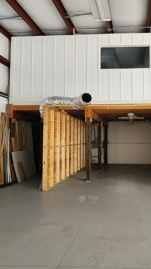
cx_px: 128
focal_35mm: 20
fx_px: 142
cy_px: 132
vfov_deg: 86.6
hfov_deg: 51.1
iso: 400
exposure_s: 1/60
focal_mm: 2.2
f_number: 2.2
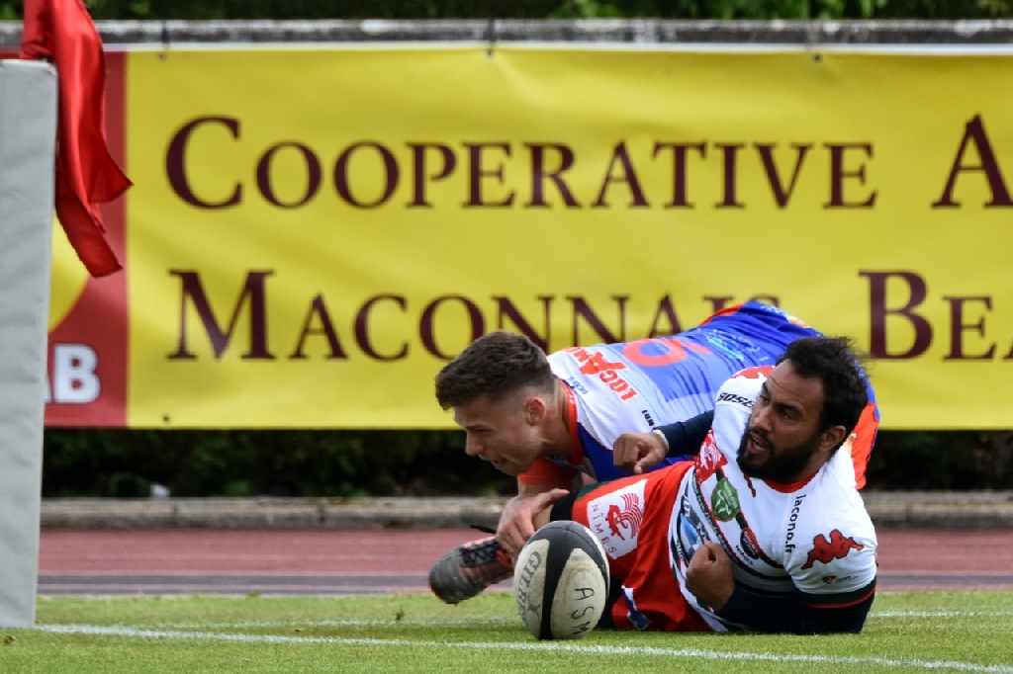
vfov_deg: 2.3
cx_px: 506
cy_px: 337
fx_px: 16877
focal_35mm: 600
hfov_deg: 3.4
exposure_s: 1/1250
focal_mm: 400
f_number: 5.6
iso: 500
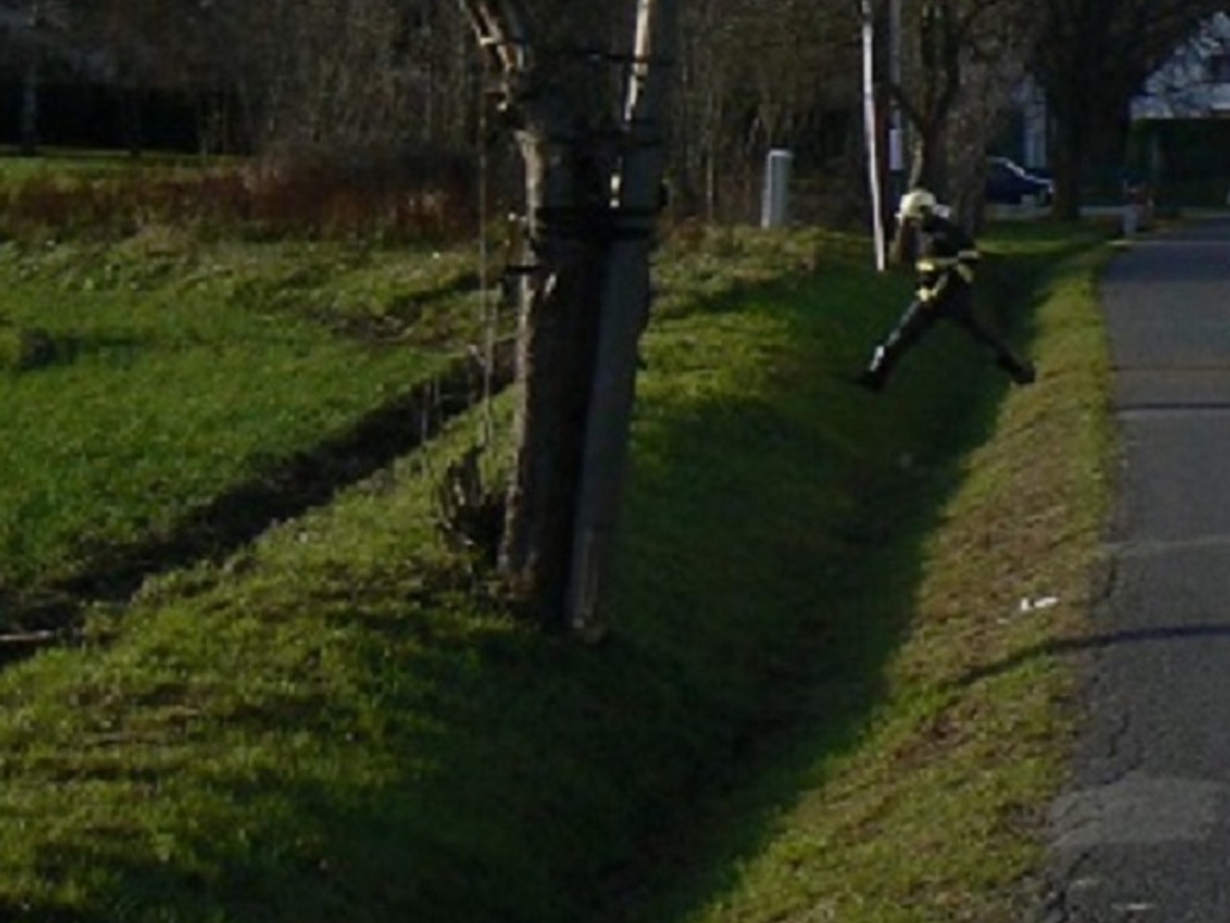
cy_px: -227
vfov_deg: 13.1
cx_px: 1737
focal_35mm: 110
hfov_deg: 16.6
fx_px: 3909
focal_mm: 6
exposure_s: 1/1300
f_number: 4
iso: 100
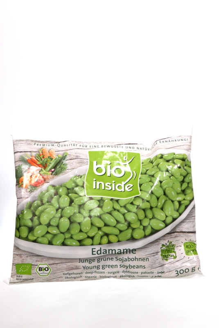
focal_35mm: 50
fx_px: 455
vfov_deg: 39.6
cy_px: 164
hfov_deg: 27.0
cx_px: 110
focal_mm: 22.7
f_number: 16
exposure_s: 1/50
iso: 800
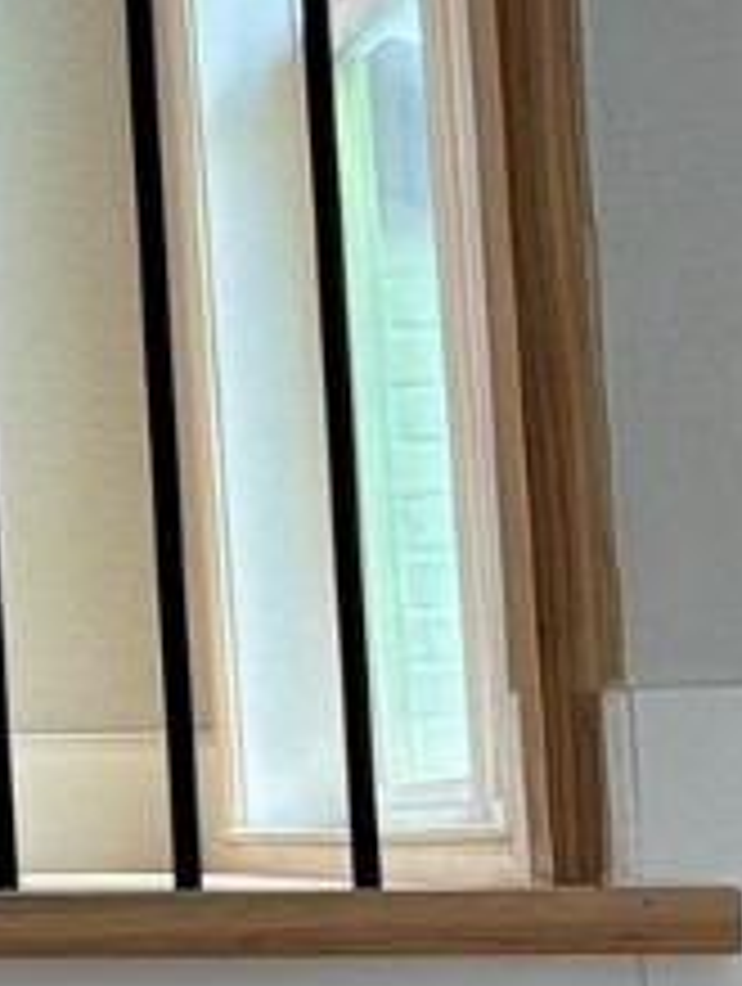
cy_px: 495
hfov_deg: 7.0
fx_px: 5186
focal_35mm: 182
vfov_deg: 10.8
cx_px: -1767
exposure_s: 1/120
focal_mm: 5.96
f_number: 1.6
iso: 32
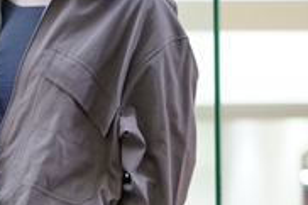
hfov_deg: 8.4
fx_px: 2069
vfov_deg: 5.6
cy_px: 365
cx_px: -39
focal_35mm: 242
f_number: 1.8
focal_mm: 55
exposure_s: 1/60
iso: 400
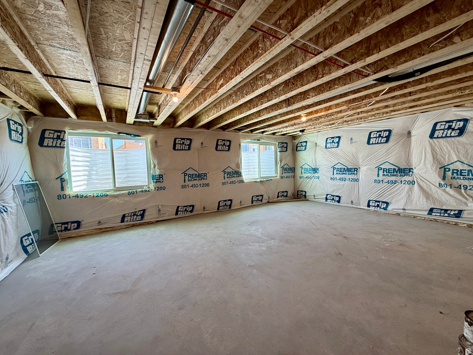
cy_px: 178
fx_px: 191
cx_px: 236
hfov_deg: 102.1
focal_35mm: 14
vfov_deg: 85.7
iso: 100
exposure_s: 1/99
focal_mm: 2.22
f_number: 2.2
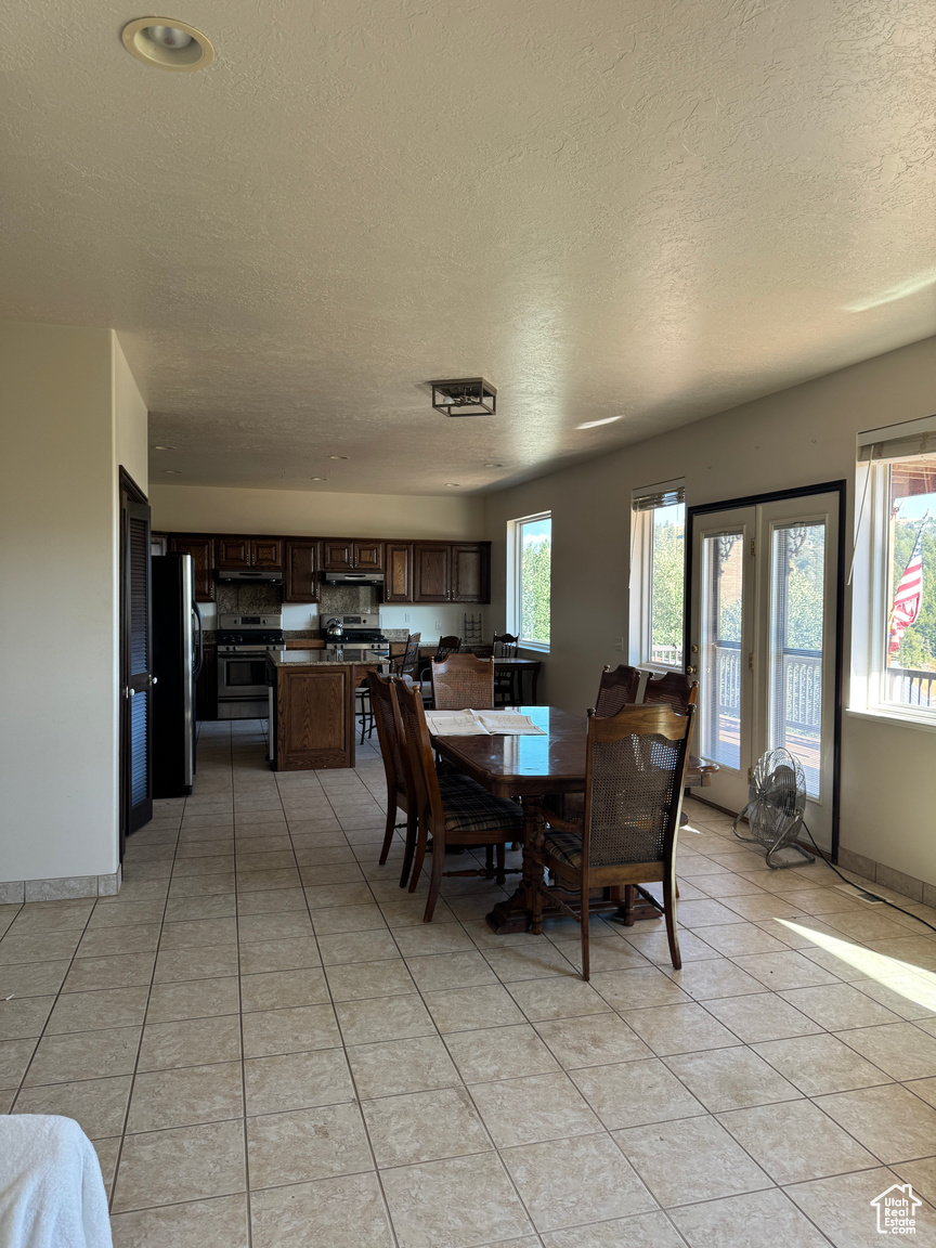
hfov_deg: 56.8
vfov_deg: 71.6
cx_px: 468
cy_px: 624
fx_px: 865
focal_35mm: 24
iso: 80
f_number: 1.78
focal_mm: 6.76
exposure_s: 1/121
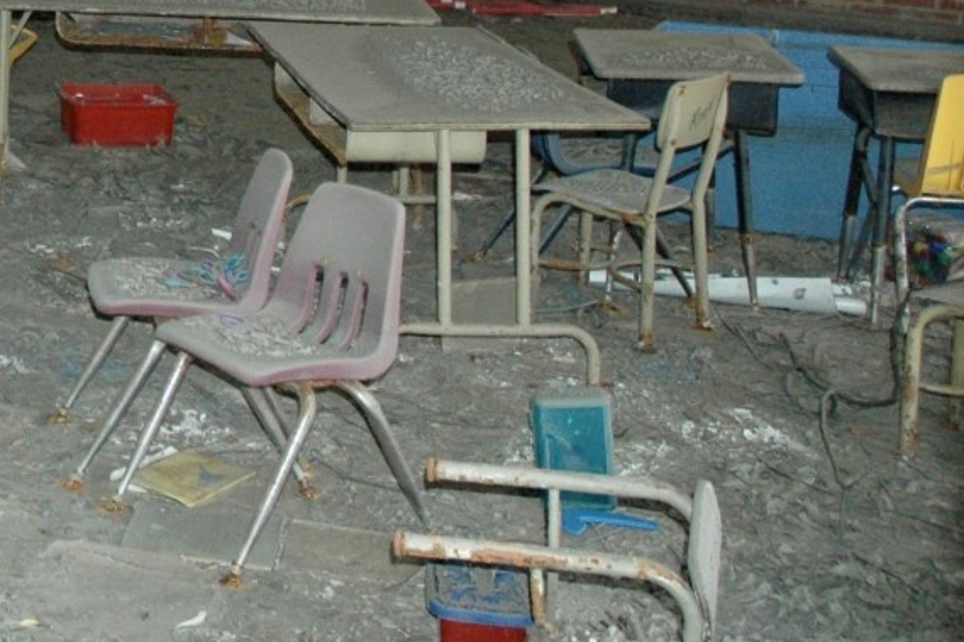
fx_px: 2061
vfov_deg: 16.8
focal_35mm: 77
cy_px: -178
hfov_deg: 22.6
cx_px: -391
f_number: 4
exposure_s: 1/100
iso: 800
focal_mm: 18
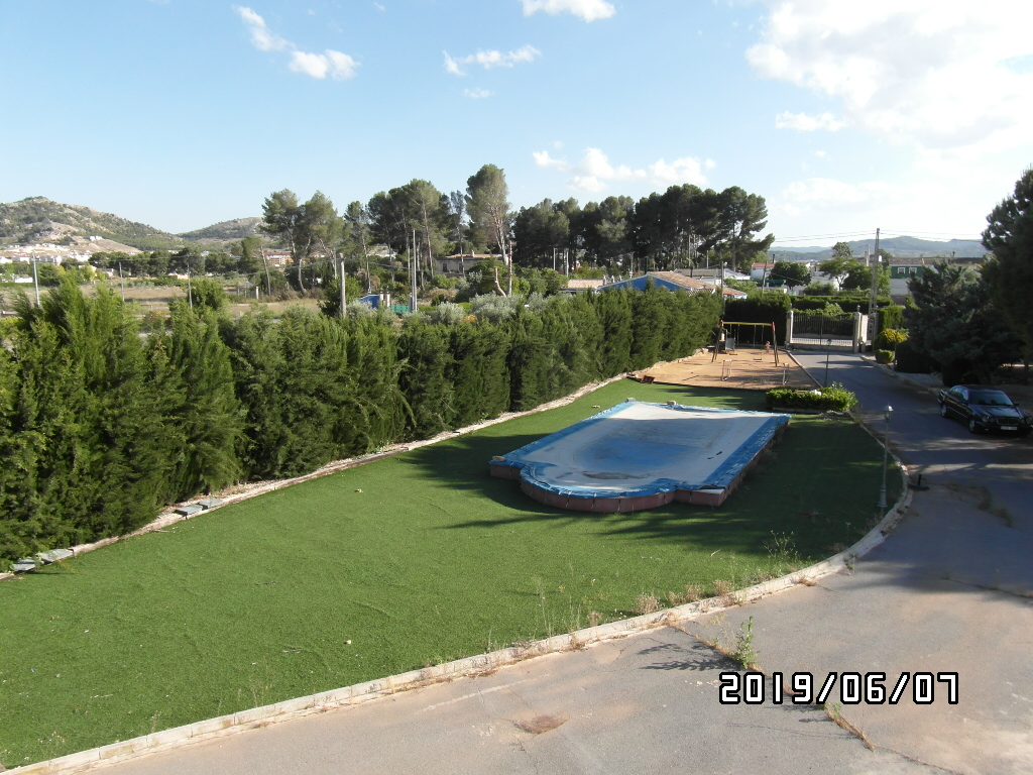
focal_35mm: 24
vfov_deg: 56.8
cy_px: 388
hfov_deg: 71.6
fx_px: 716
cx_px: 516
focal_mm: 4
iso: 80
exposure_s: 1/180
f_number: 4.6
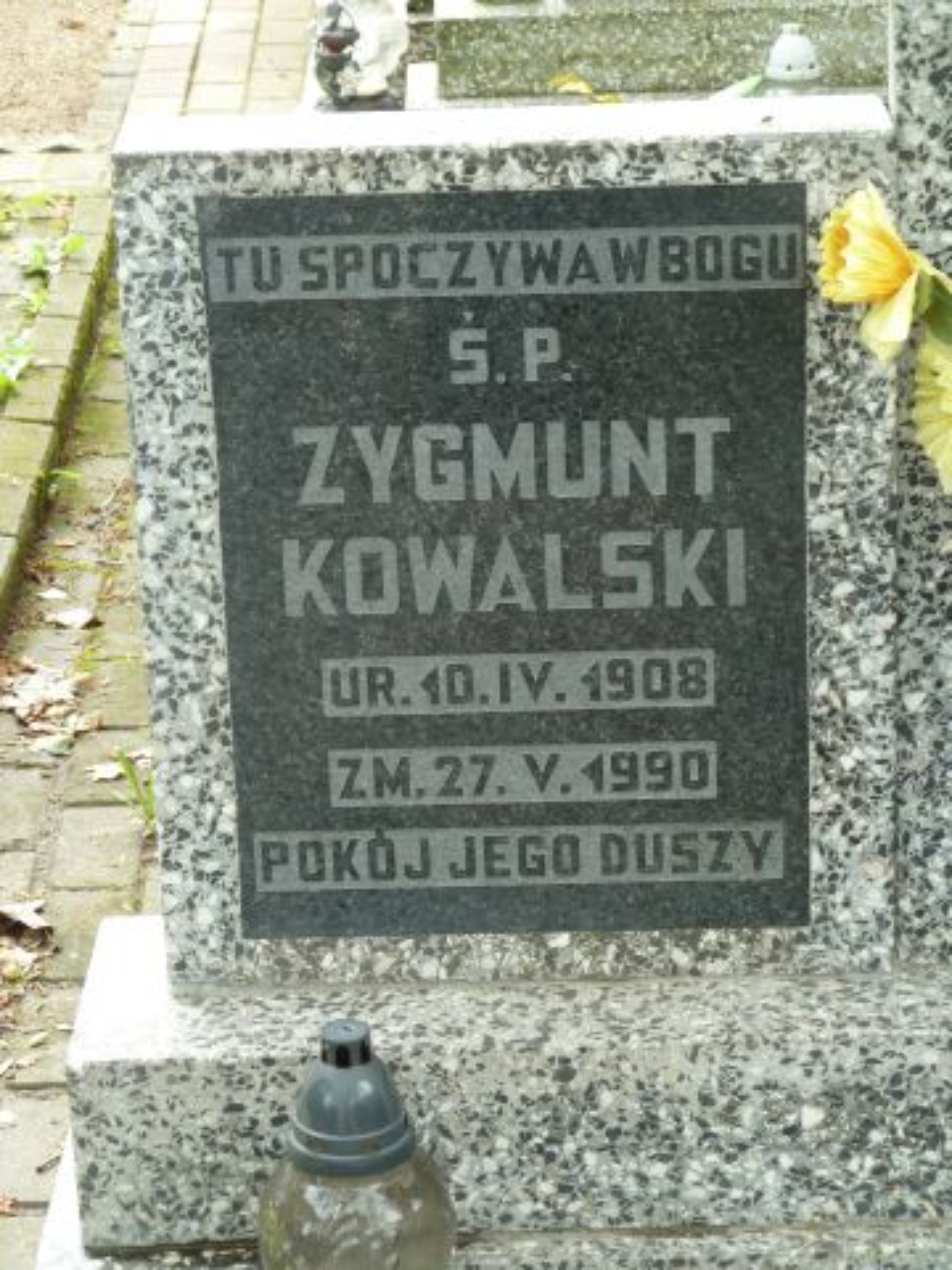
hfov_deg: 14.2
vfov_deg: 18.9
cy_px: 635
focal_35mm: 104
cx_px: 476
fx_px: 3814
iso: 100
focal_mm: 17
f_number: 4.3
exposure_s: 1/40
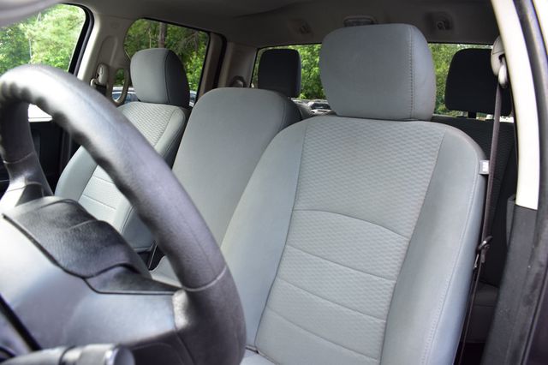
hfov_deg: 67.4
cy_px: 182
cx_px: 274
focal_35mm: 27
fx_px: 411
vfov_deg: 47.9
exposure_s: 1/30
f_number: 7.1
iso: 400
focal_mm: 18
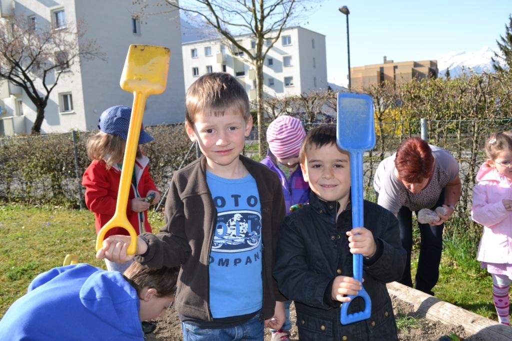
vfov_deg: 40.0
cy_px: 170
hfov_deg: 57.2
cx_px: 256
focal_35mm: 33
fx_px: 469
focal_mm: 22
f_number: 5
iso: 100
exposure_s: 1/200
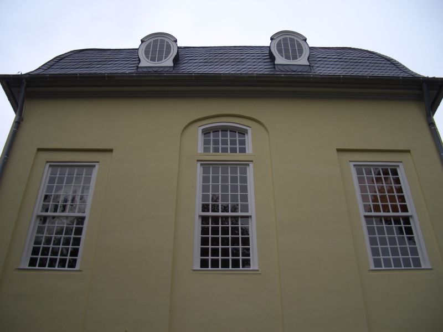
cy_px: 166
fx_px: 448
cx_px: 222
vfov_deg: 40.7
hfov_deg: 52.6
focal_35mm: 35
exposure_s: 1/400
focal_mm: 5.8
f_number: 2.6
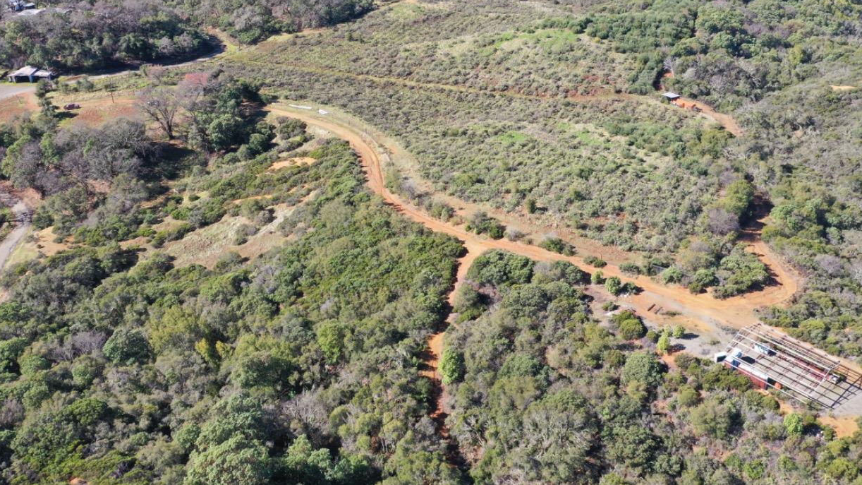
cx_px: 432
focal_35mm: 36
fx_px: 823
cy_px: 134
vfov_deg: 32.3
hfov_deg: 55.3
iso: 100
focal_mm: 10.26
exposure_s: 1/160
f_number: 5.6
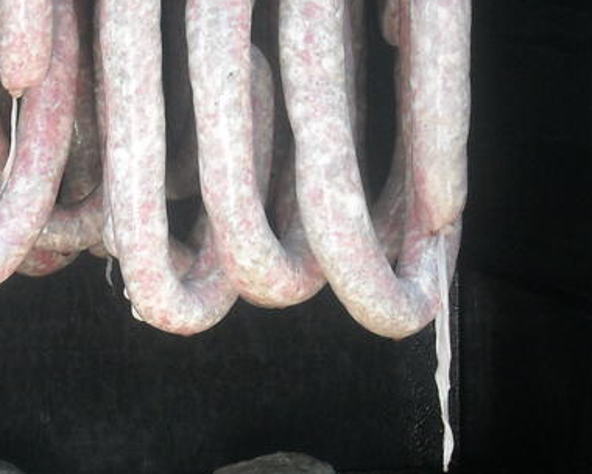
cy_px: 283
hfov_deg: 23.3
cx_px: 131
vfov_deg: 18.9
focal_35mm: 81
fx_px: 1419
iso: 295
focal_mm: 5.7
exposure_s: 1/250
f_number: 2.8
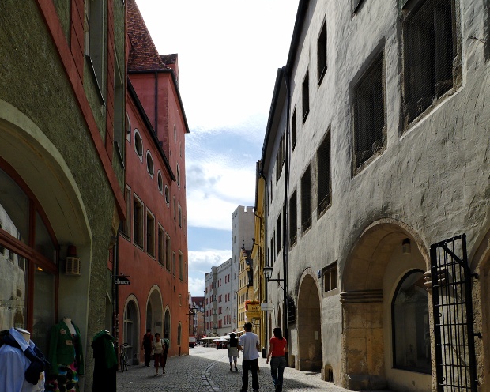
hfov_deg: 64.0
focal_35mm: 27
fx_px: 392
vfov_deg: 50.1
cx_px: 230
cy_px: 311
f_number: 8
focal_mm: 12
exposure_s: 1/320
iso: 100
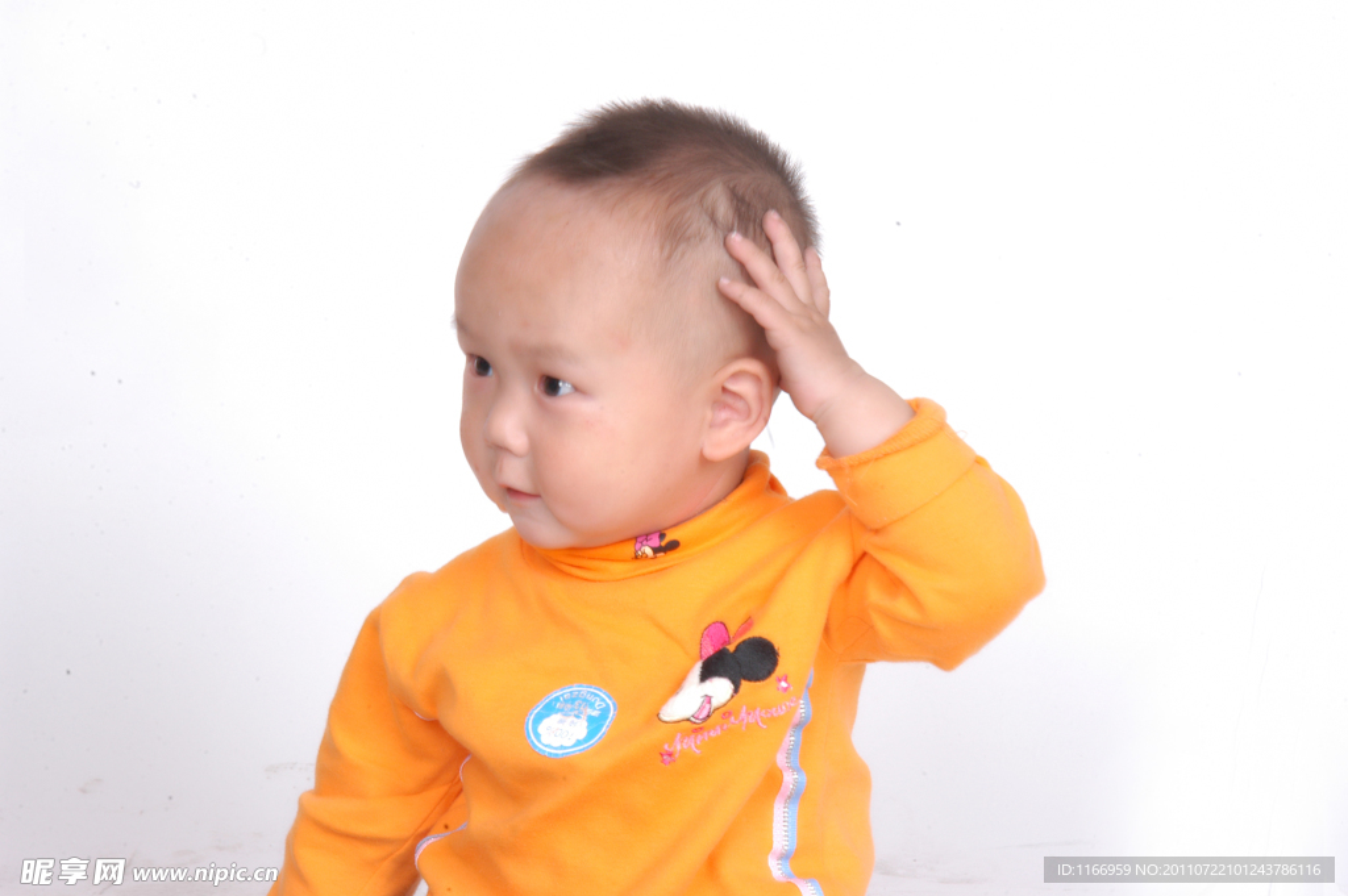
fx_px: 4770
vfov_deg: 10.7
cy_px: 448
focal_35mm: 128
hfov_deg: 16.1
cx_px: 674
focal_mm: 85
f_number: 14
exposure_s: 1/80
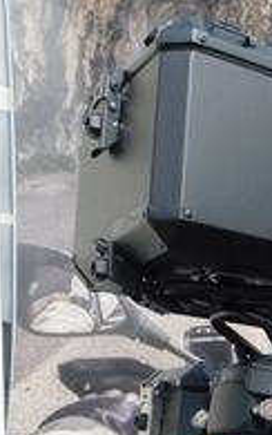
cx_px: 383
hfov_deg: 15.3
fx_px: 948
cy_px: 495
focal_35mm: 80
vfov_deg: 23.9
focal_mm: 4
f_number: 3
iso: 125
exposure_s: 1/500
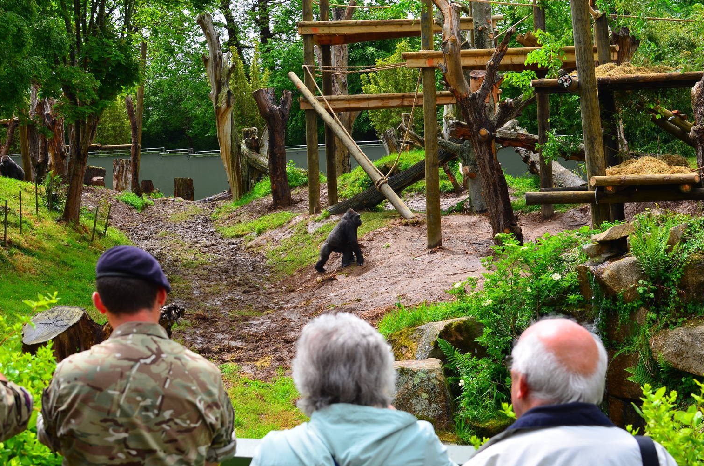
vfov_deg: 24.3
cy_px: 230
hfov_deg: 36.0
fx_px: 1084
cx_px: 336
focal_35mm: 56
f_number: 6.3
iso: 100
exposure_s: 1/160
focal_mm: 35
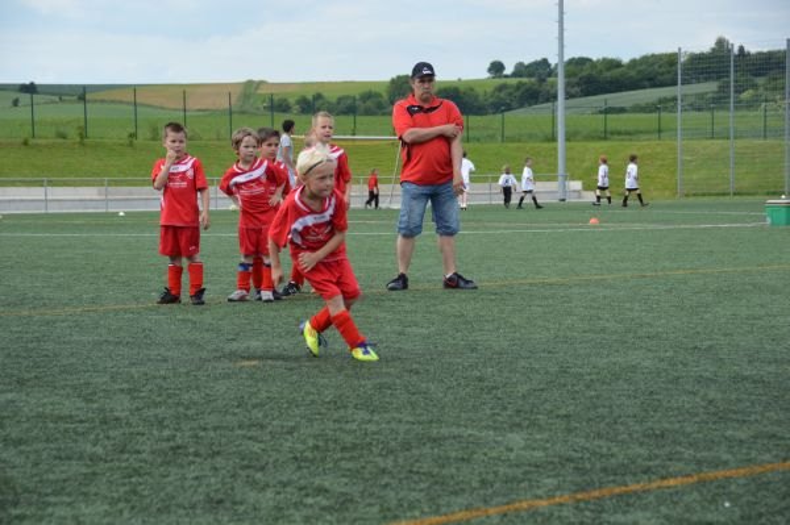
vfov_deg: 12.2
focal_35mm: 112
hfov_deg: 18.2
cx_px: 395
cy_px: 262
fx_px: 2467
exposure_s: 1/1250
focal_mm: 75
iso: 400
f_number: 5
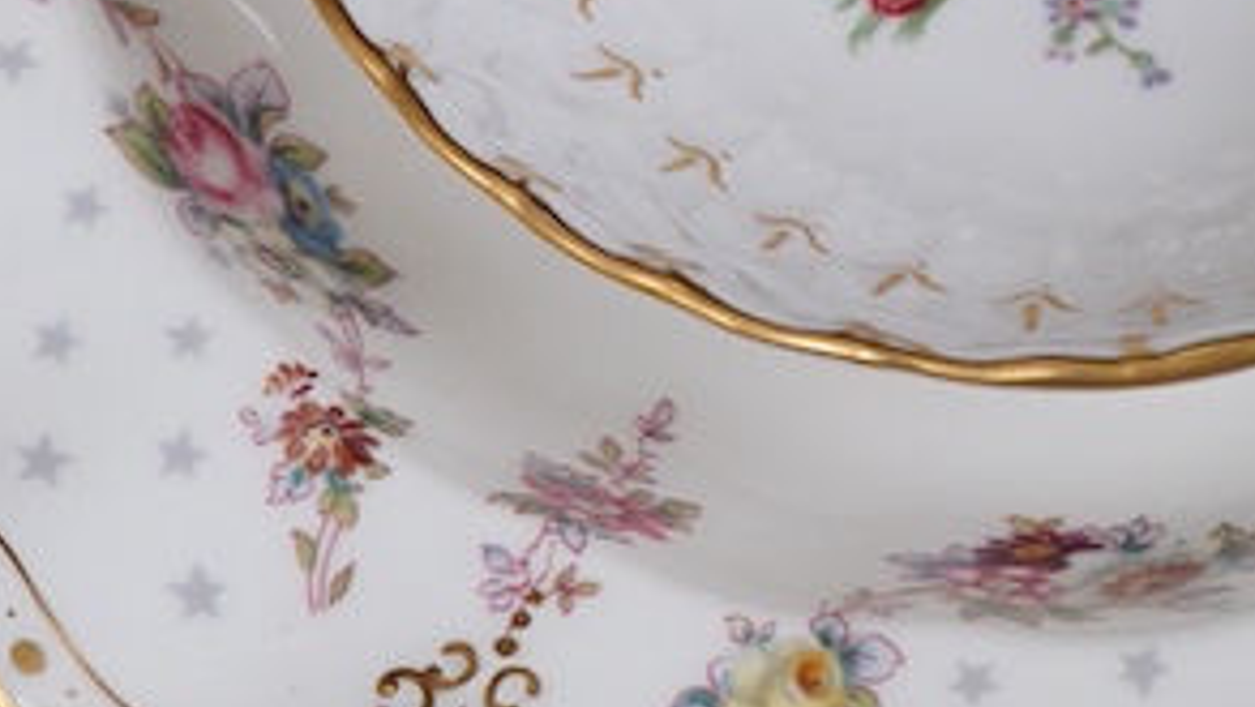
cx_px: 818
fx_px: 4827
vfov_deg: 8.2
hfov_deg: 14.8
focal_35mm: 145
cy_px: -257
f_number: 9
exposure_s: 1/125
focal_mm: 30
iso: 1250
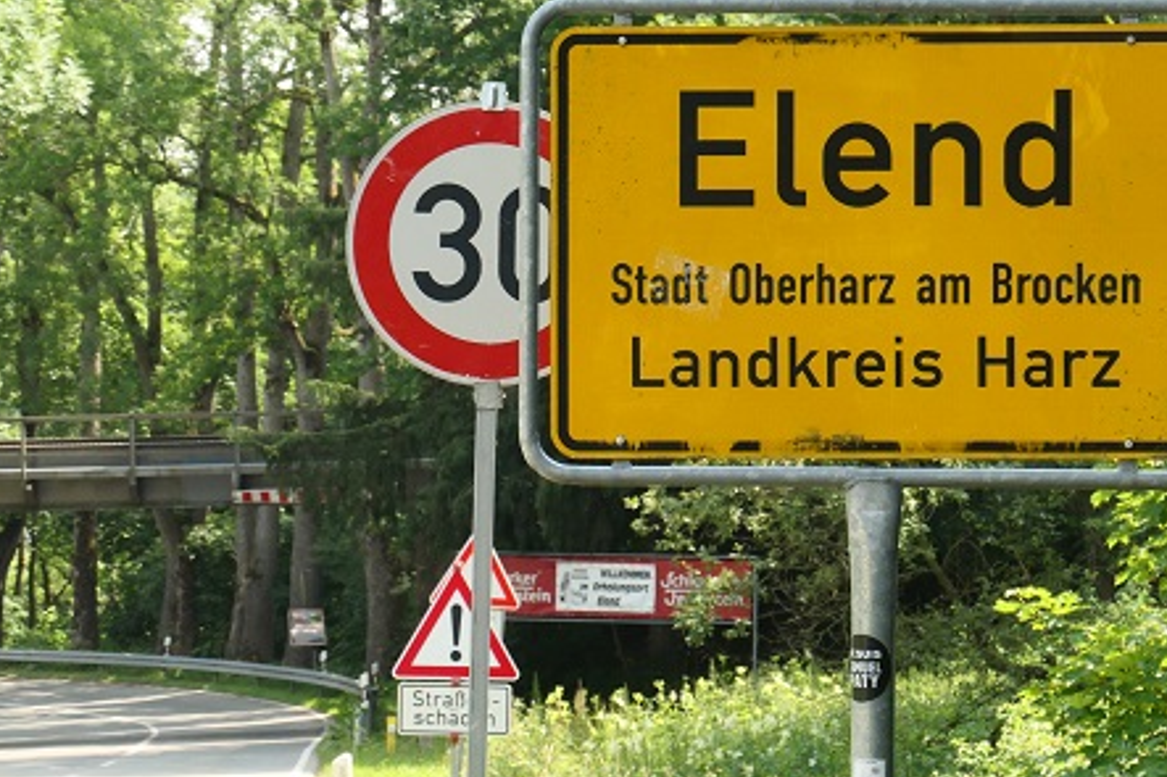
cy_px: 404
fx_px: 4569
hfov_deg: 14.6
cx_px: 632
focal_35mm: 141
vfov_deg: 9.7
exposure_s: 1/250
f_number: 8
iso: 800
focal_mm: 41.7
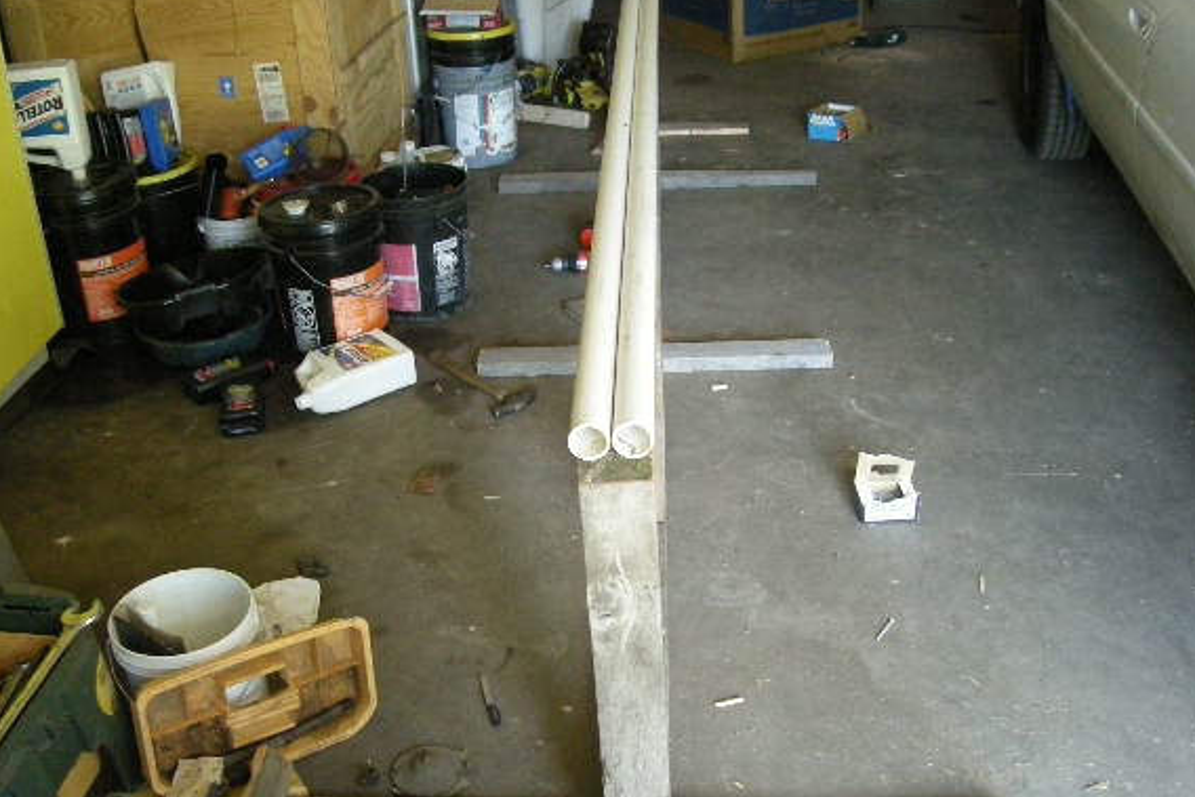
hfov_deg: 47.4
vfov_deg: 32.6
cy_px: 412
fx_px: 1361
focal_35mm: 41
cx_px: 635
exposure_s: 1/35.8
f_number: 2.8
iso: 400
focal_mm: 5.7
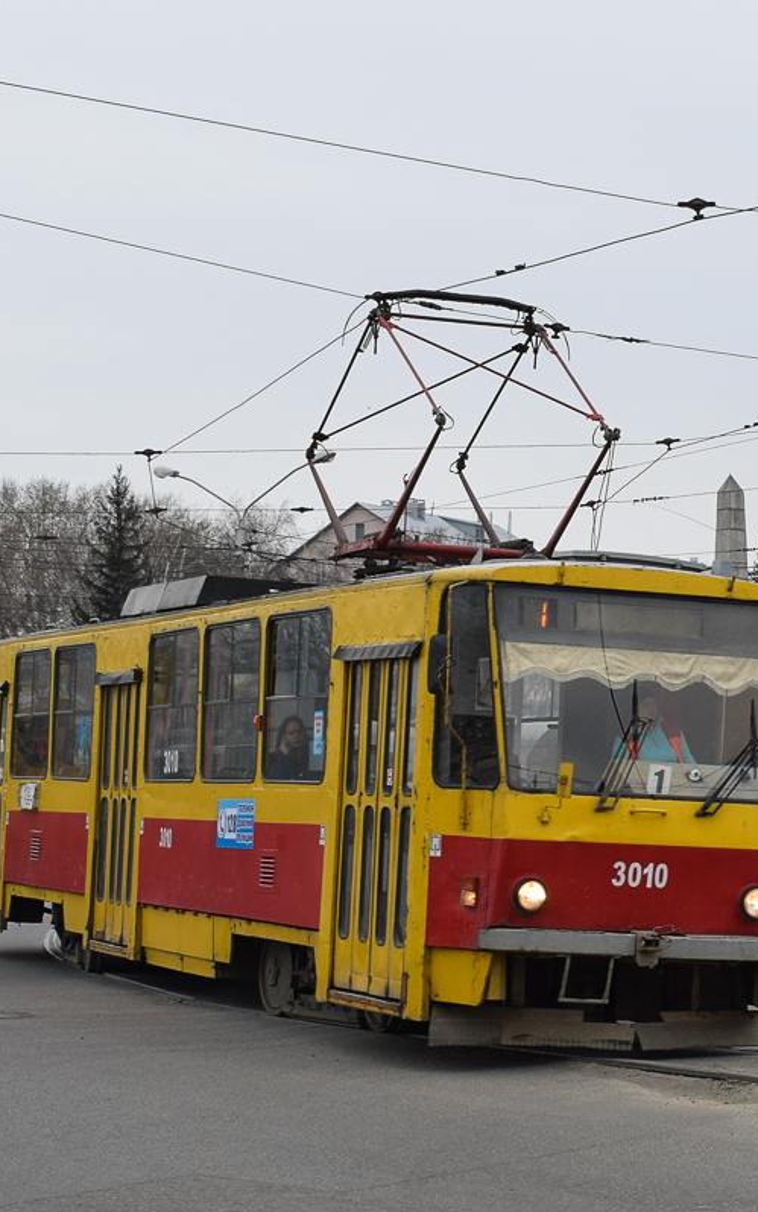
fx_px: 2280
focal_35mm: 69
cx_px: 497
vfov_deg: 29.8
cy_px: 606
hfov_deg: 18.8
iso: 400
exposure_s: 1/250
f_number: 8
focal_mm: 30
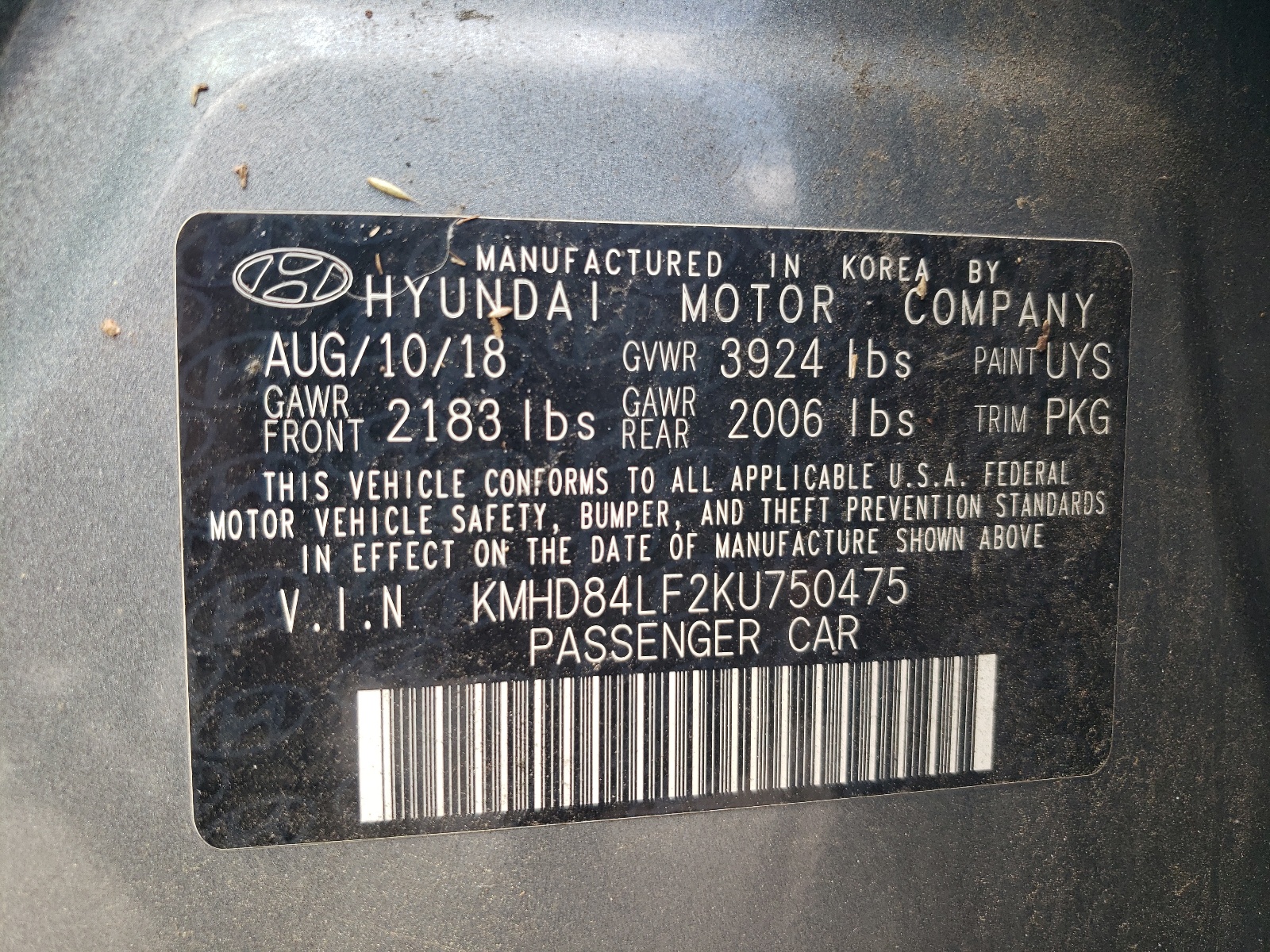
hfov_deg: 67.3
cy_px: 476
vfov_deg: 53.1
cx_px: 635
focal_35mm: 26
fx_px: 954
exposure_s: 1/175
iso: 50
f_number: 1.5
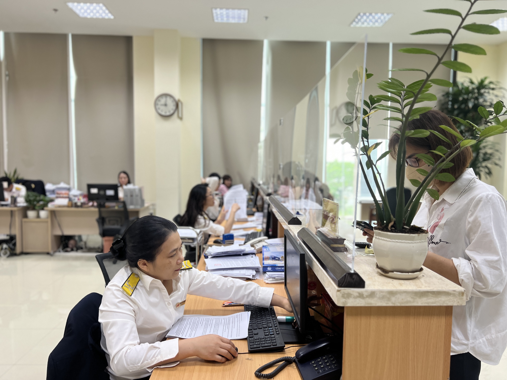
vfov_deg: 53.1
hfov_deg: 67.3
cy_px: 190
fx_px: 381
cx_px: 254
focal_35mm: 26
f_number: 1.5
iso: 100
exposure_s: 1/100
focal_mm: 5.7
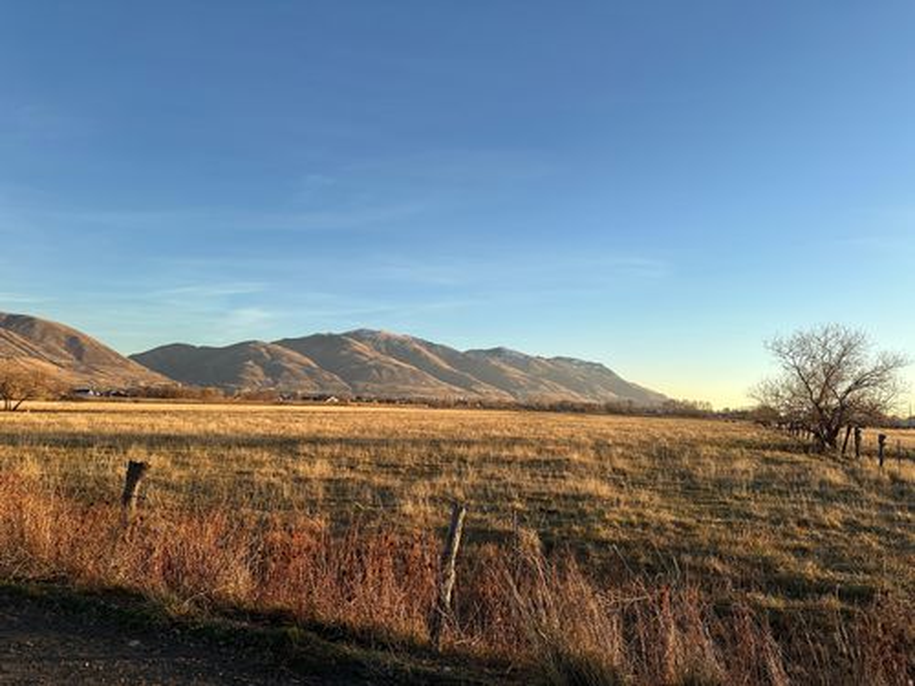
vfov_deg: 56.8
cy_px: 343
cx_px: 458
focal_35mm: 24
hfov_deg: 71.6
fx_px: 634
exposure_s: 1/1751
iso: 80
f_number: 1.78
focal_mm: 6.86
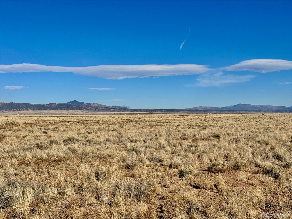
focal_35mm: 48
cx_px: 146
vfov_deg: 30.3
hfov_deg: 39.7
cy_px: 110
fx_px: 405
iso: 64
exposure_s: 1/9009
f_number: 1.78
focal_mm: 6.76
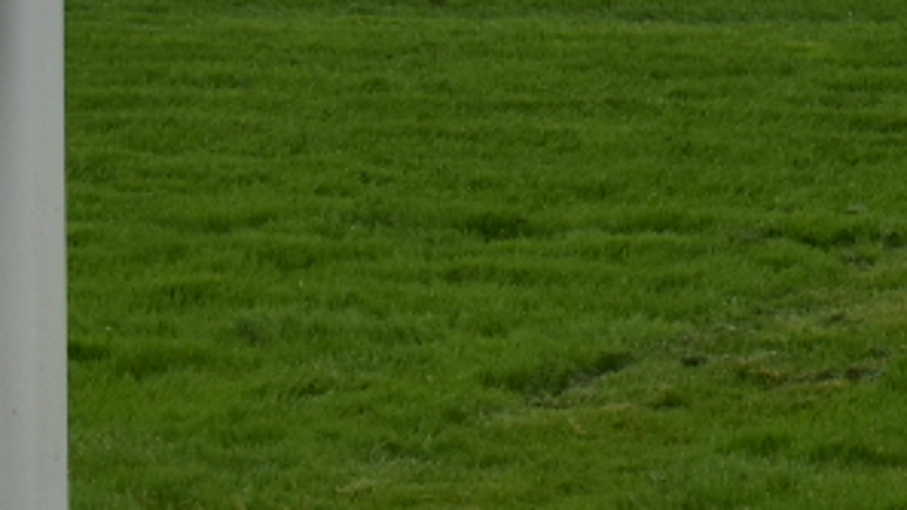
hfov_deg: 7.9
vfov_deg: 4.7
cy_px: -788
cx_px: 2263
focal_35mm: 249
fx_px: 5985
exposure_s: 1/320
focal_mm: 29
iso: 200
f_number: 9
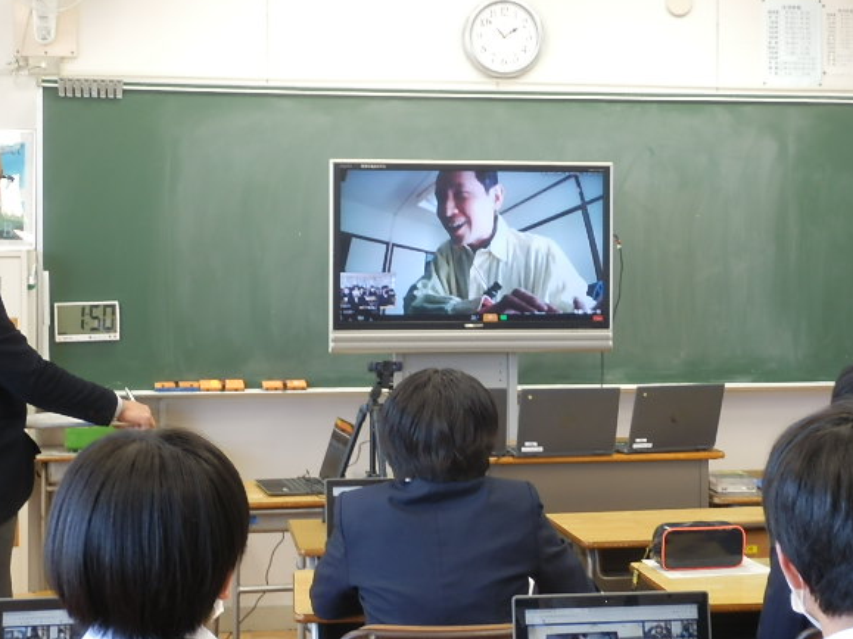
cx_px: 468
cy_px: 299
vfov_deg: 23.3
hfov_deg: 30.7
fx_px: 1552
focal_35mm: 63
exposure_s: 1/20
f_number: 4.5
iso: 200
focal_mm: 10.1
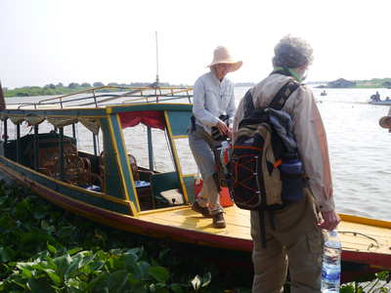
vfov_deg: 36.0
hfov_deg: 46.8
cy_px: 146
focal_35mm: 40
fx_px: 452
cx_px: 196
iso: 160
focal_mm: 20
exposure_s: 1/640
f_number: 4.5
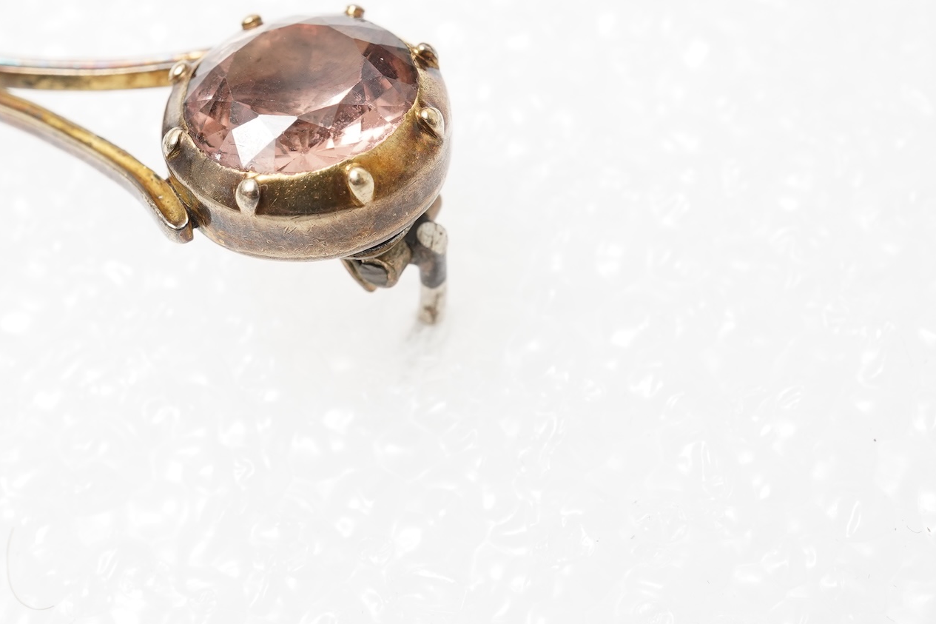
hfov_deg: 28.5
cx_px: 269
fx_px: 1820
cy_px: 160
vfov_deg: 19.3
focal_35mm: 70
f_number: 18
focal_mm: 30
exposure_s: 1/125
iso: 320
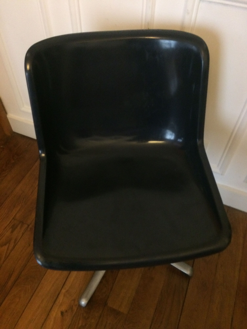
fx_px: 276
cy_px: 164
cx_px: 124
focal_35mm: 29
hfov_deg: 48.2
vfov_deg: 61.7
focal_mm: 4.15
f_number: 2.2
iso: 400
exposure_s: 1/17
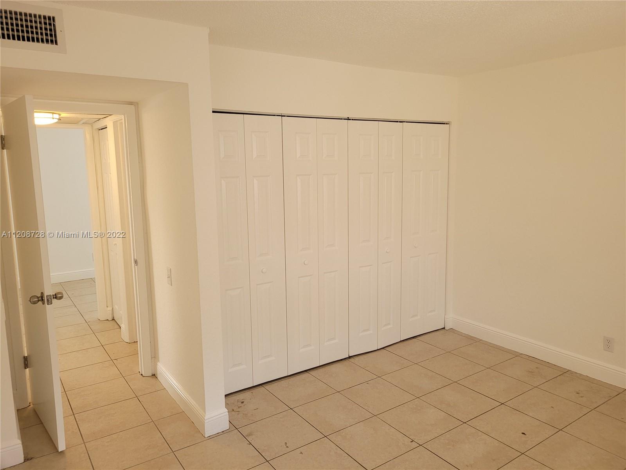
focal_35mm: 26
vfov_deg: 53.1
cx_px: 313
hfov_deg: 67.3
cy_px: 235
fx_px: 470
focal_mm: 5.4
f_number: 1.8
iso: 100
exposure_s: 1/120
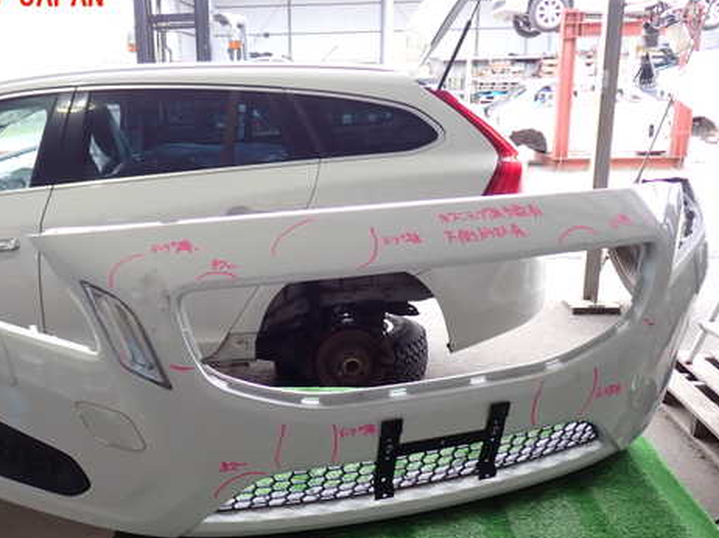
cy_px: 327
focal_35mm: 39
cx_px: 288
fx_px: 810
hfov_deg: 47.6
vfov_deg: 36.6
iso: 160
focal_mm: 5.4
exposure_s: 1/60
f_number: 2.3
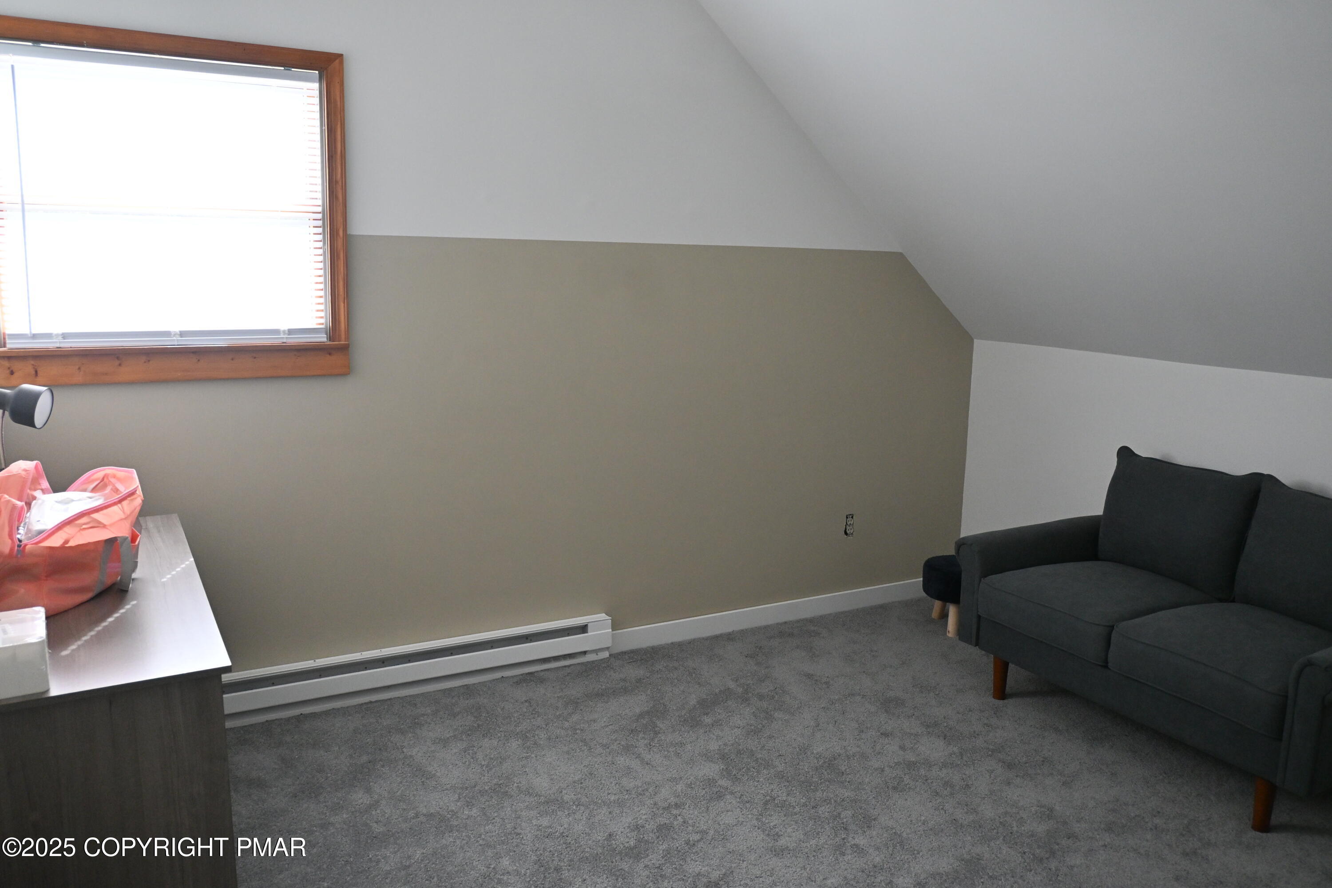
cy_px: 444
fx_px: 1082
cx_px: 666
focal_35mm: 29
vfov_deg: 44.6
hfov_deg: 63.2
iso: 1000
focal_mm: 19.5
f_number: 3.8
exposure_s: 1/125
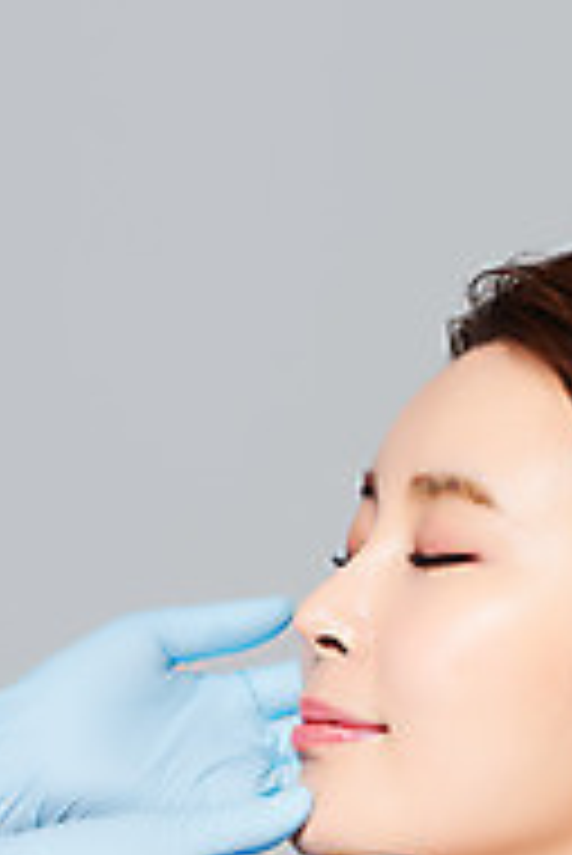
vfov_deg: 9.3
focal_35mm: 221
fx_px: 5257
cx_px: 475
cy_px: 720
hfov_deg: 6.2
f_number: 16
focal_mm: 105
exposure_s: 1/125
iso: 64
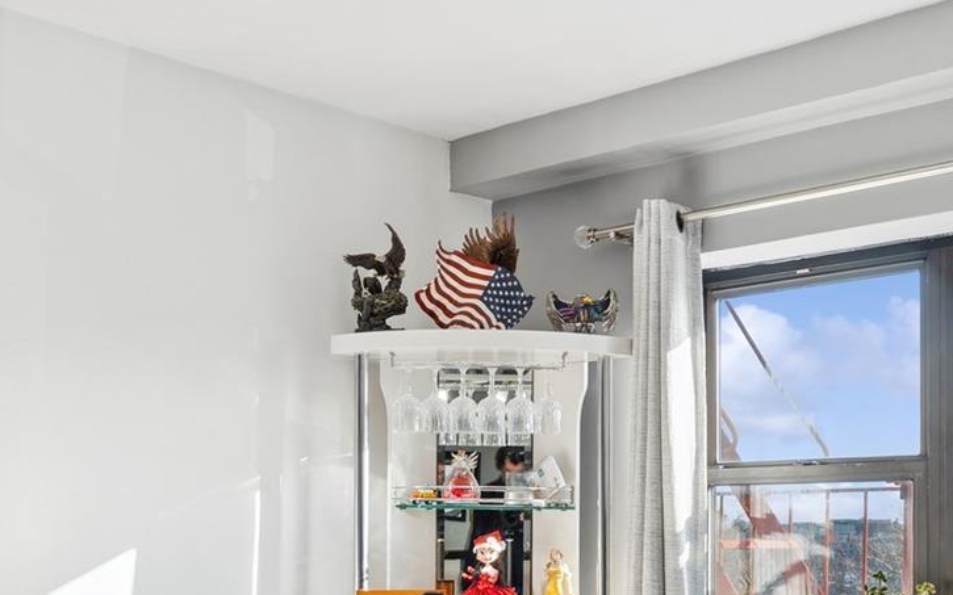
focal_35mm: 47
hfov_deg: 42.1
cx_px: 574
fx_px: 1232
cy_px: 615
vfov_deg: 25.6
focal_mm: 16.5
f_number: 11
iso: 200
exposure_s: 1/40
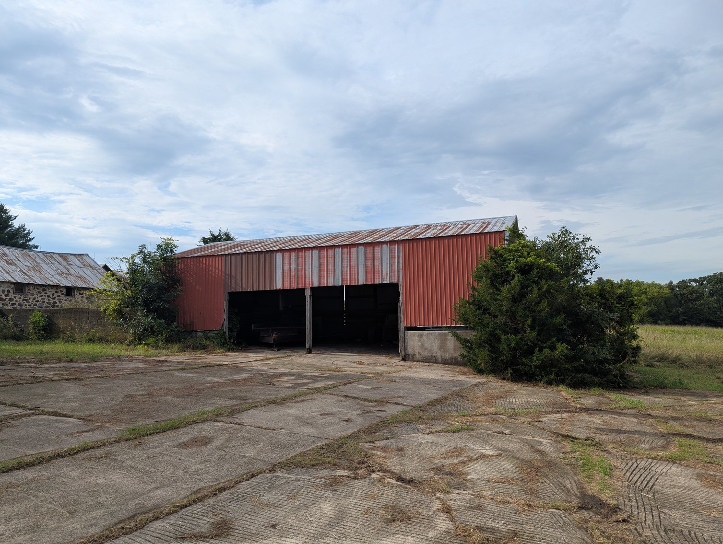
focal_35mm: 24
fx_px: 502
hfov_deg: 71.5
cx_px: 362
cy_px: 272
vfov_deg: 56.9
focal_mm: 6.81
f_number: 1.85
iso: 47
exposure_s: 1/2096
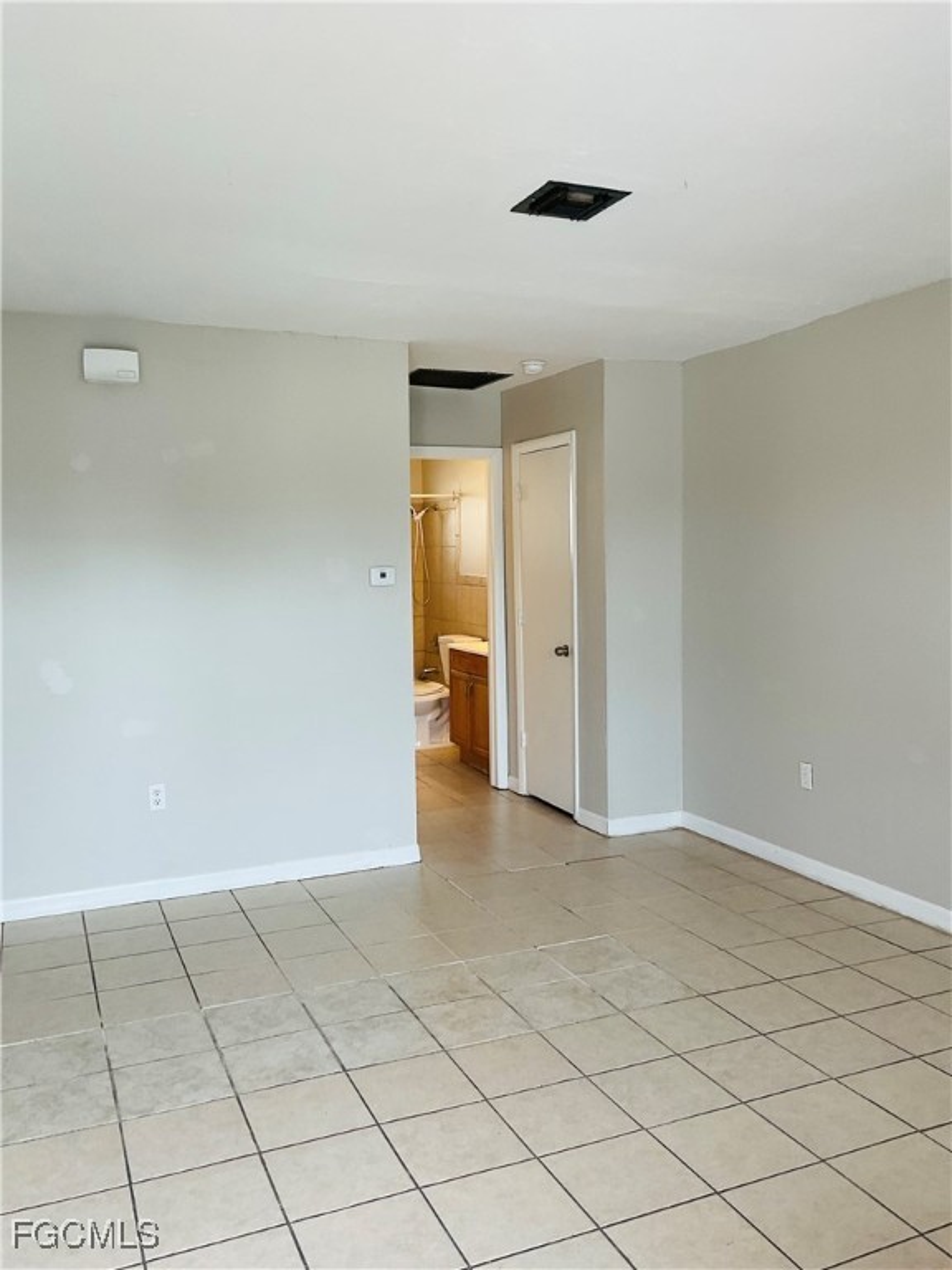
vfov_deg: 61.7
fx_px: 1063
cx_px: 476
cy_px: 635
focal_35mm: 29
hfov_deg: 48.2
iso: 50
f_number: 1.8
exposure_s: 1/120
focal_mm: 3
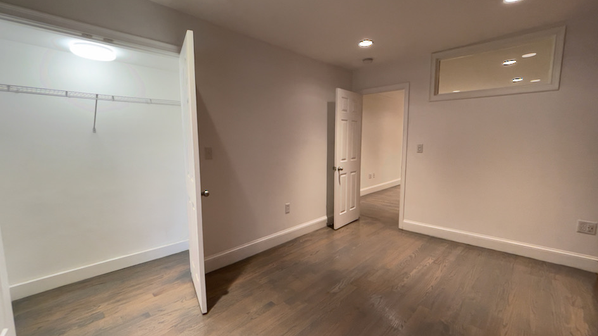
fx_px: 238
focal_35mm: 15
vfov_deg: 70.5
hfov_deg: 103.0
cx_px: 296
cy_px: 170
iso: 250
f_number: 2.4
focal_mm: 1.54
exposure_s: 1/60
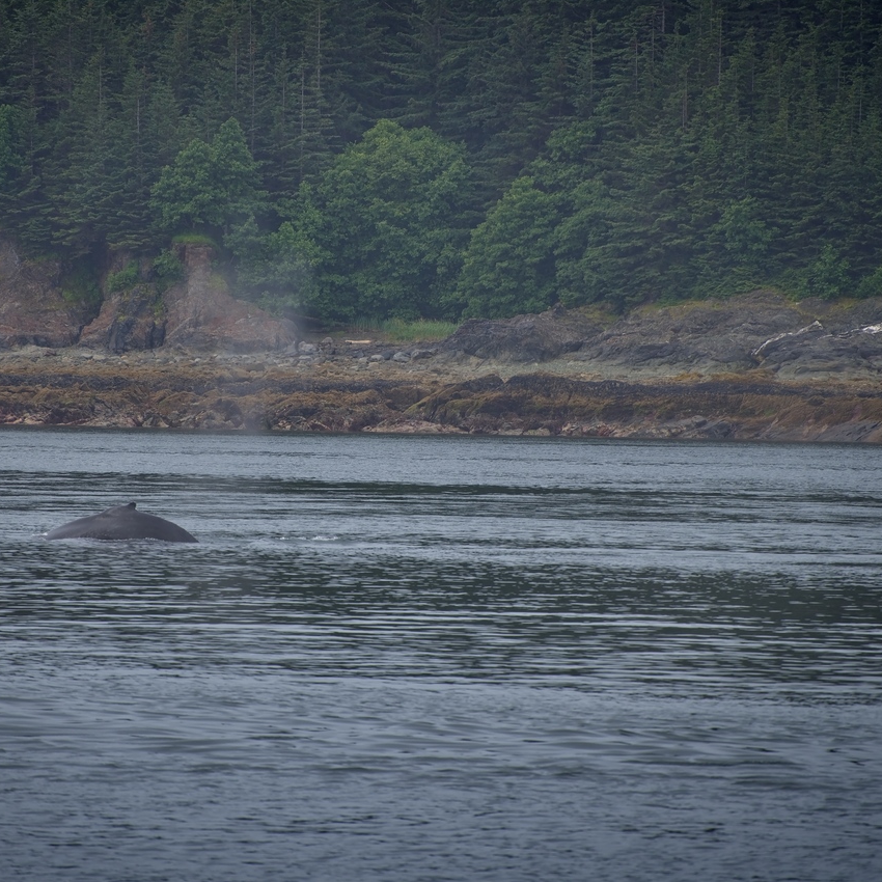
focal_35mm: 384
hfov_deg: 4.6
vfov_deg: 4.6
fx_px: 11069
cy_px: 441
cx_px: 337
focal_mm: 300
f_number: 5.6
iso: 180
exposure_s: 1/640
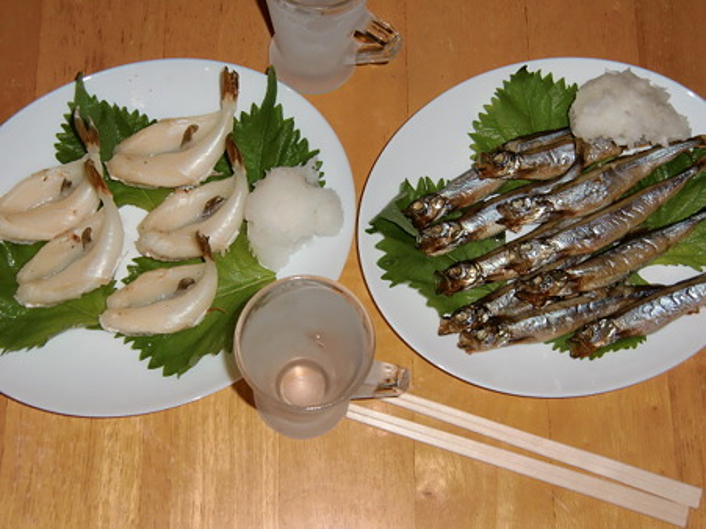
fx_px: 1121
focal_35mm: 55
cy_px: 264
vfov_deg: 26.5
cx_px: 353
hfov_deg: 34.9
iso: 125
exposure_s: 1/15
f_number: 4.2
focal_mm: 9.8
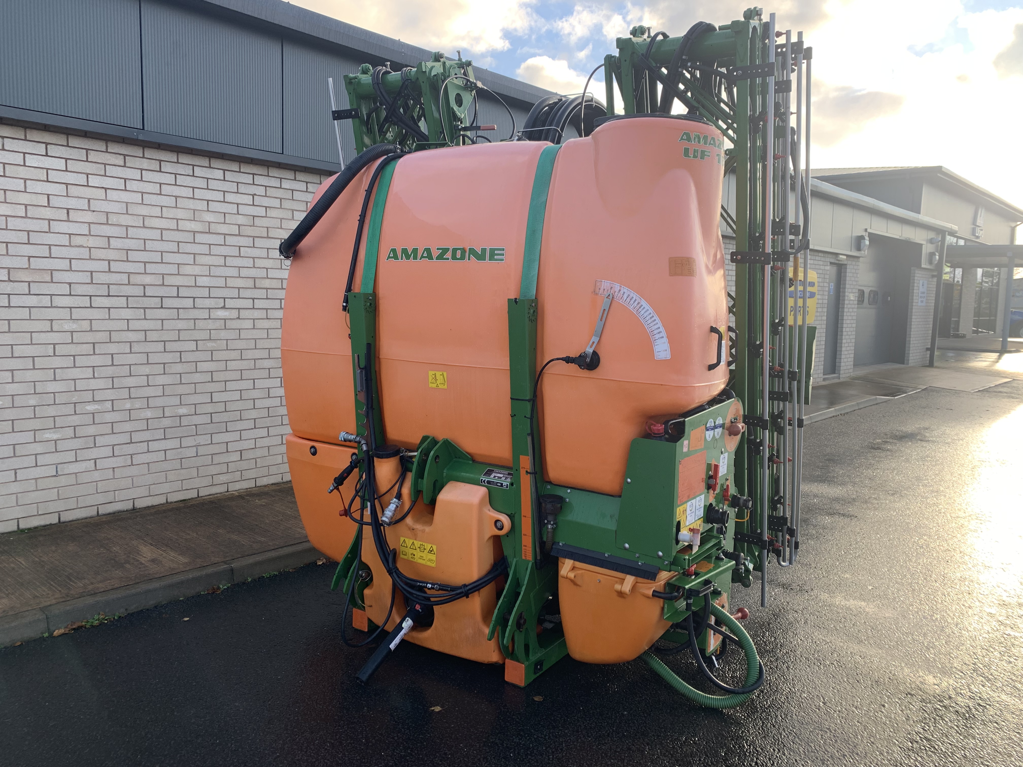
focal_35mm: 26
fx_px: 768
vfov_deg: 53.1
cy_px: 384
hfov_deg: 67.3
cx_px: 512
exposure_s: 1/347
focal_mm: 4.25
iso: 25
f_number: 1.8
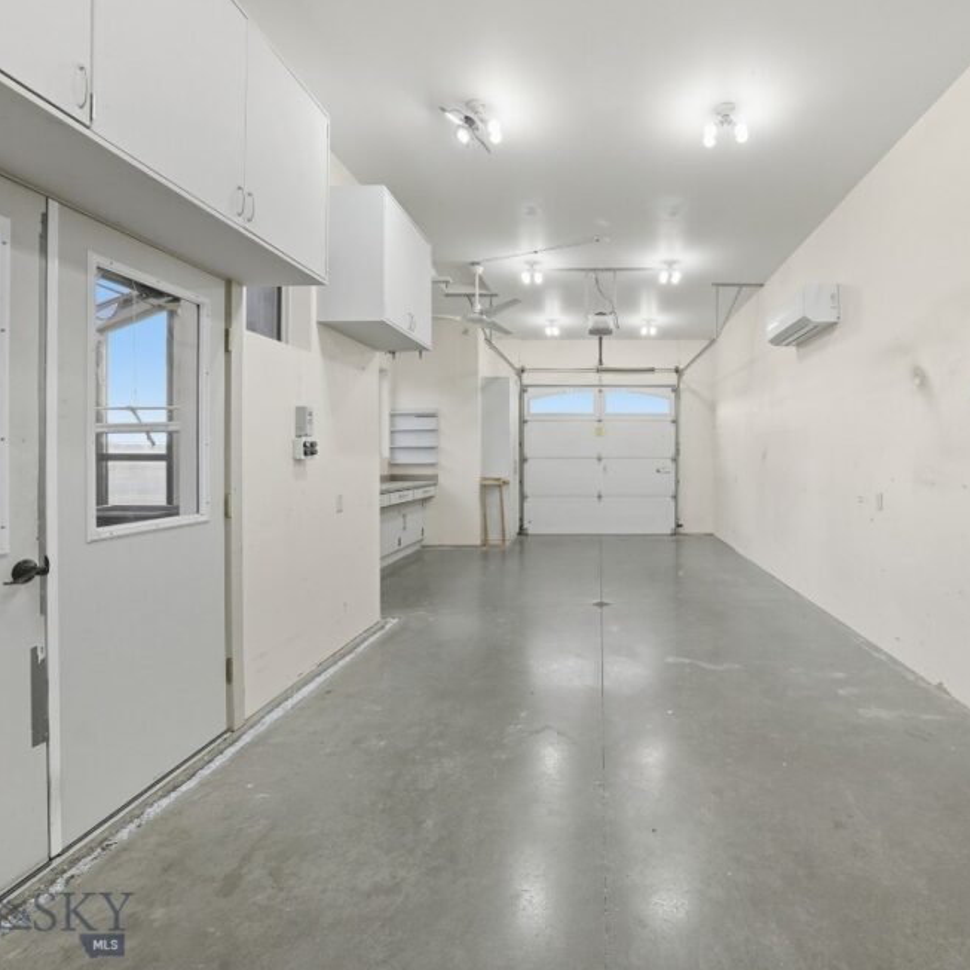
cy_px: 468
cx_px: 605
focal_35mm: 16
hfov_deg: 85.8
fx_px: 507
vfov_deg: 87.4
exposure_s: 1/4000
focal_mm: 12
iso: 1250
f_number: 8
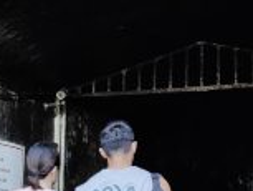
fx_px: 644
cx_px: 121
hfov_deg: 22.2
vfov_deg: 16.8
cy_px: 121
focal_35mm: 88
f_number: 1.89
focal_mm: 5.89
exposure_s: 1/50
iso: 228
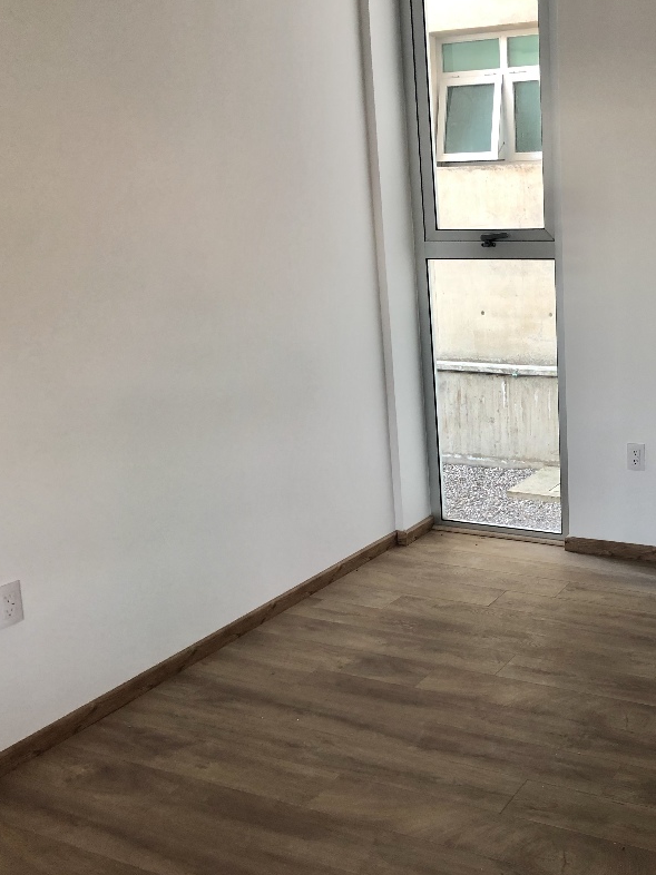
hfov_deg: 35.9
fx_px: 961
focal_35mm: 38
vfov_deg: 49.0
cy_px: 433
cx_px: 566
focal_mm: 3.99
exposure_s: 1/24
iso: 40
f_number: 1.8
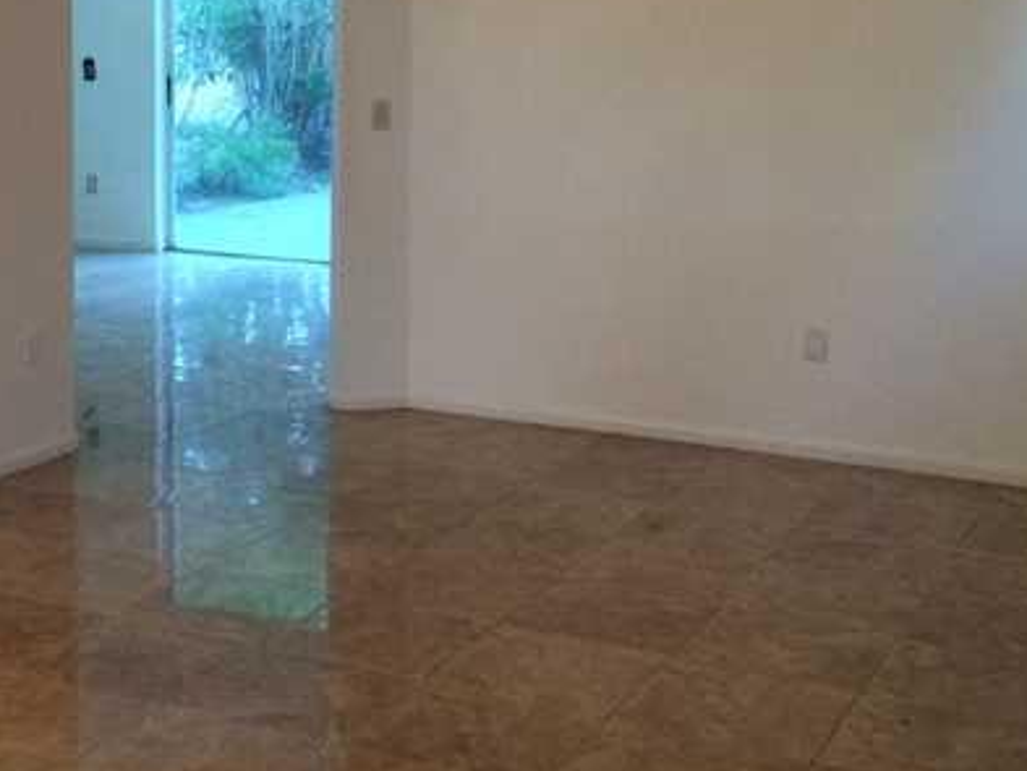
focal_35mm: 59
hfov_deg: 32.1
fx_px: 1751
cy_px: 204
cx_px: 267
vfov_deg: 24.6
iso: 200
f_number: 2.2
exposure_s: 1/30
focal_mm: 4.15
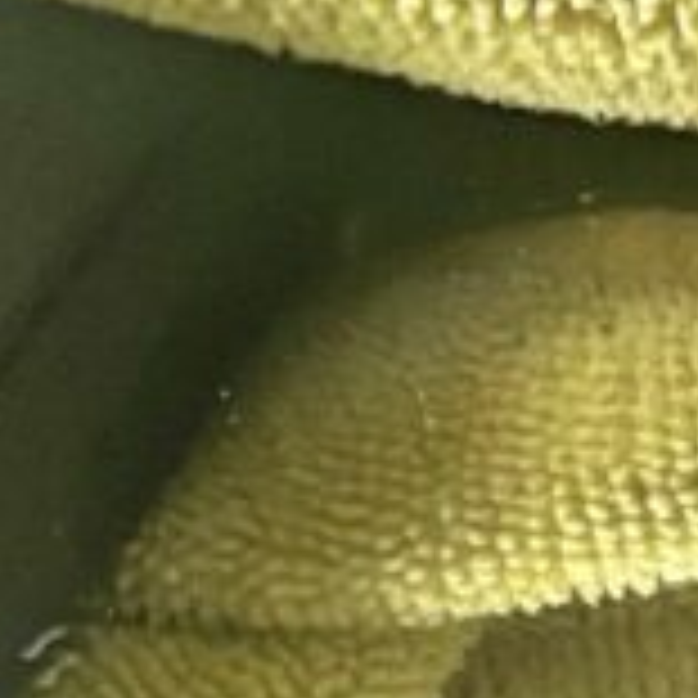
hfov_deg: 9.5
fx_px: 3468
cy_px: 680
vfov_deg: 11.4
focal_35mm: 152
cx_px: 1941
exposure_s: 1/60
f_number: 1.5
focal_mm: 5.7
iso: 125
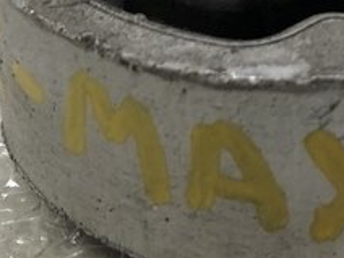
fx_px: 1342
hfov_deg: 14.0
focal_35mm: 135
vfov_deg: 10.6
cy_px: -130
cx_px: 462
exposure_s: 1/33
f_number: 1.8
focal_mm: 4
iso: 32
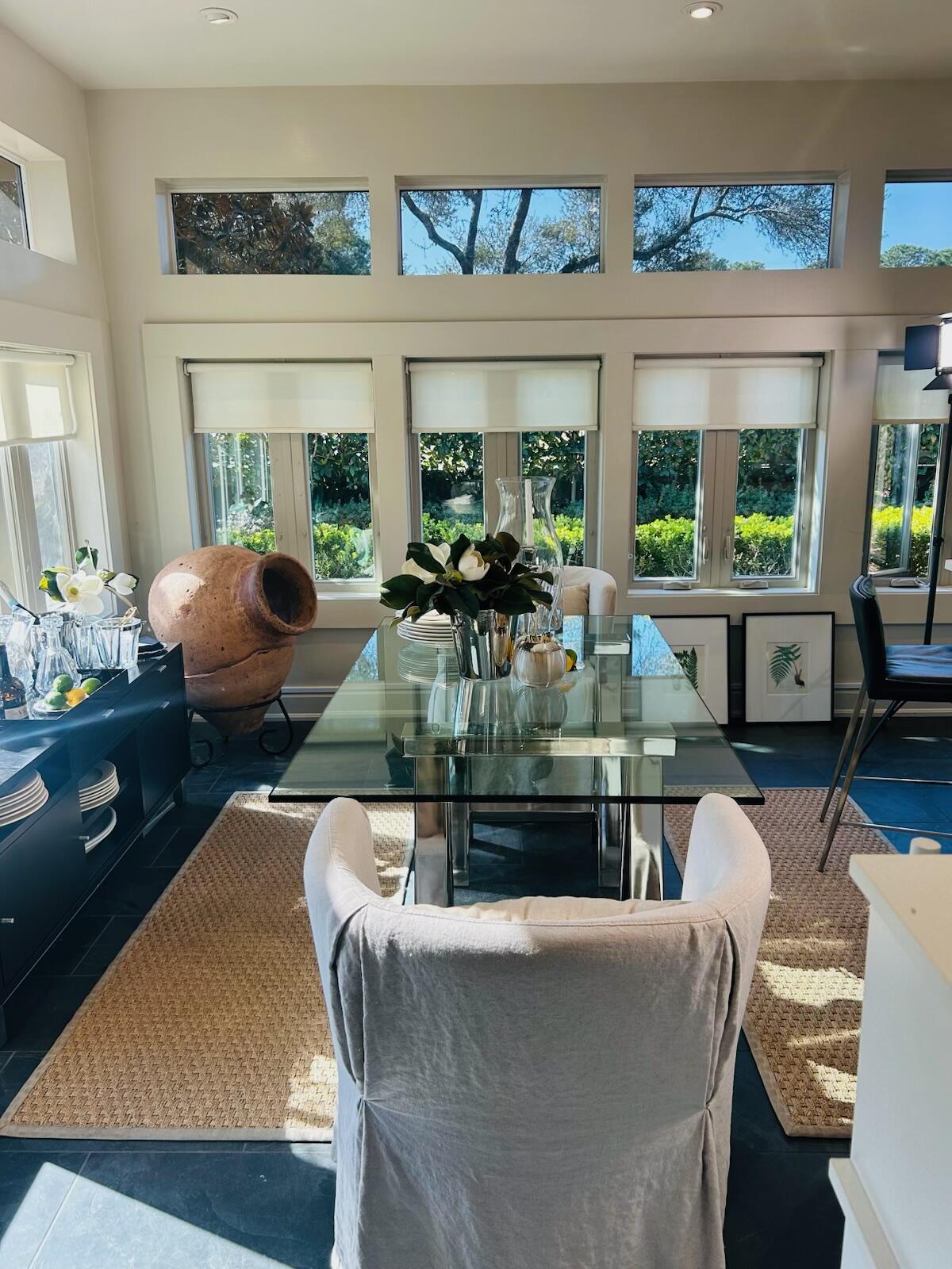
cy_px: 634
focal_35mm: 26
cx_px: 476
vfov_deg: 67.3
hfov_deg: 53.1
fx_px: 953
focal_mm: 5.7
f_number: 1.5
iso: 50
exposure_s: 1/224
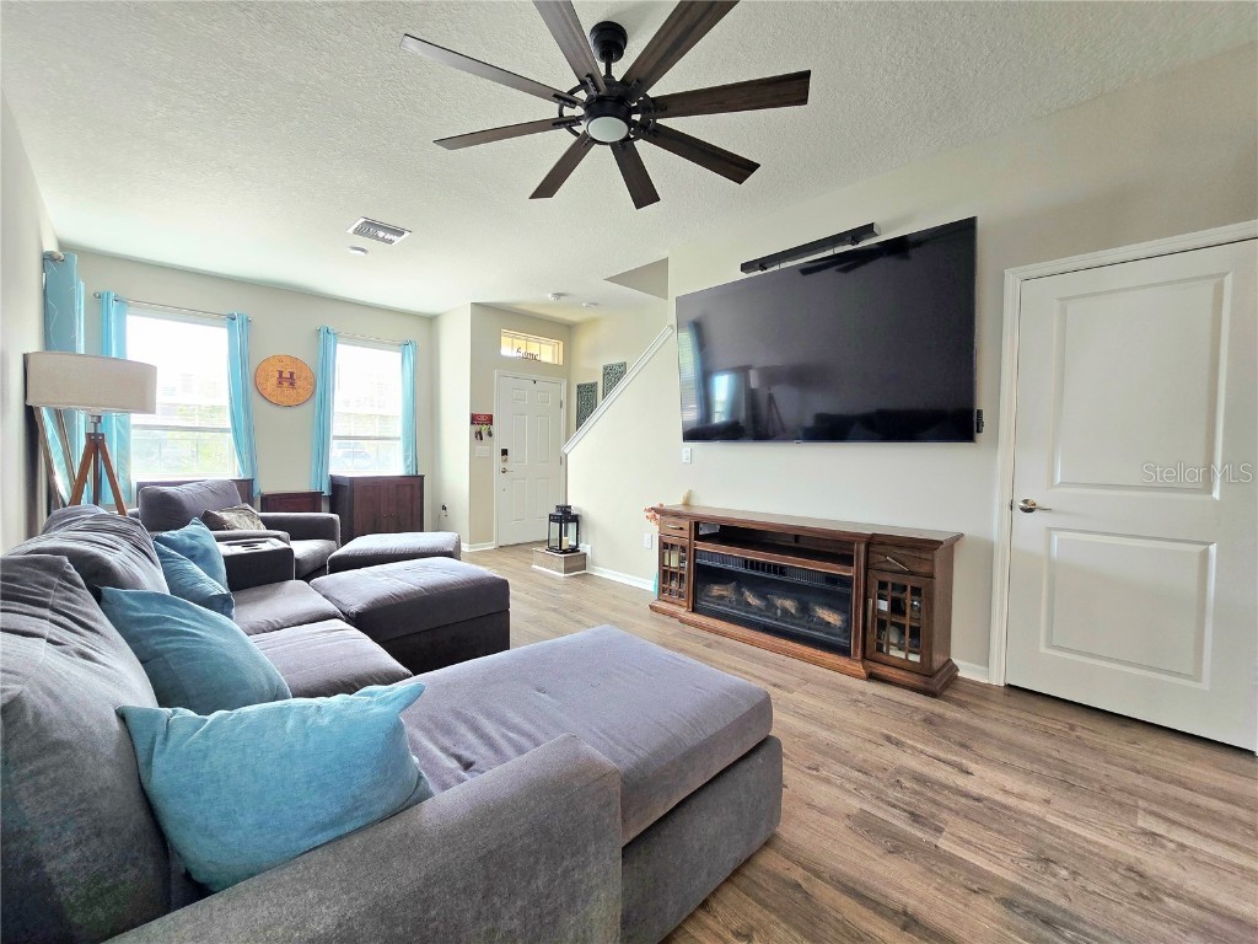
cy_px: 472
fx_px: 472
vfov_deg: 89.9
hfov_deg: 106.2
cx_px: 629
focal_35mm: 13
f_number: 2.2
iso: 64
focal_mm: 2.2
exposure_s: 1/60.2
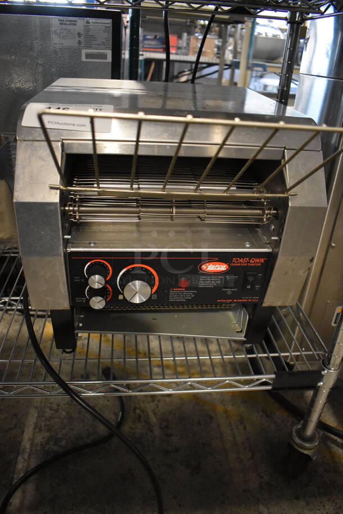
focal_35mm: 27
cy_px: 257
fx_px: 385
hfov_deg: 48.0
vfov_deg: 67.3
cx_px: 172
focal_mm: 18
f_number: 3.5
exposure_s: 1/125
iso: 3600
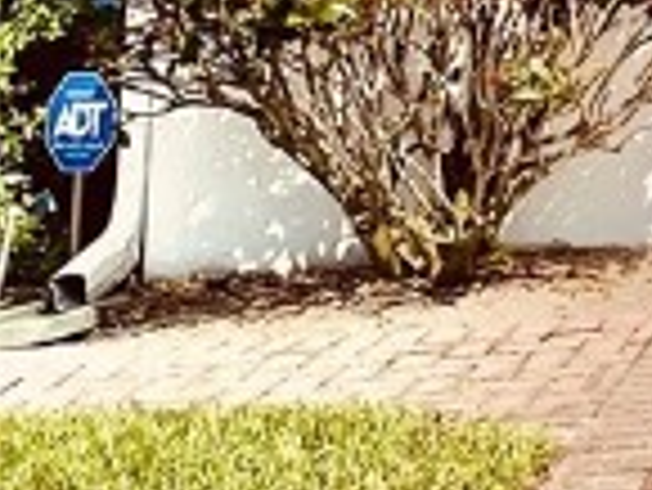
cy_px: -872
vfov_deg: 7.3
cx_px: 2298
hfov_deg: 8.1
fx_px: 3469
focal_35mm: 184
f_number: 1.6
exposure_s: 1/6173
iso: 50
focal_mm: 5.1
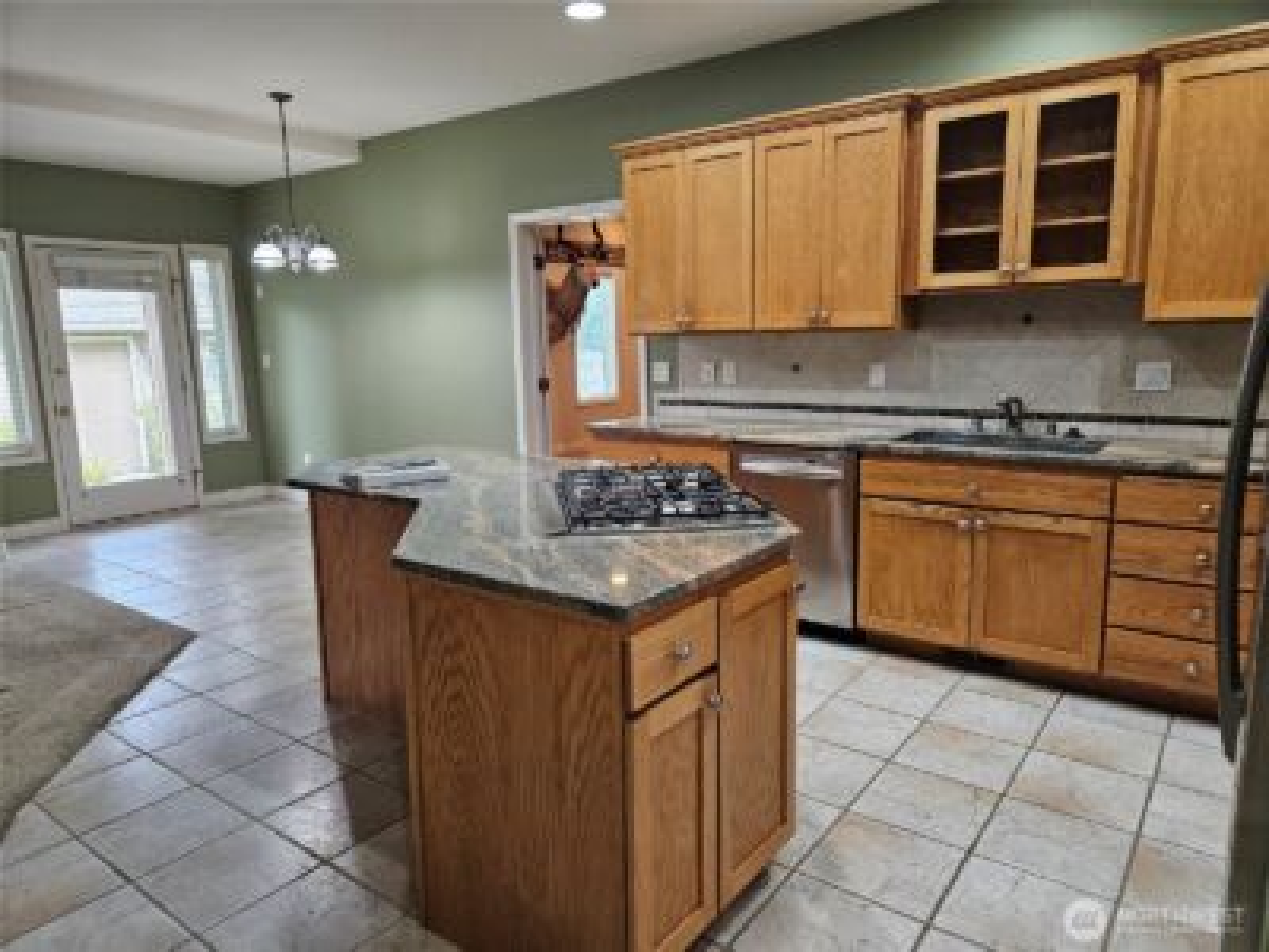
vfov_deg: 58.9
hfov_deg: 73.9
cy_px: 476
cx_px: 634
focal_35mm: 23
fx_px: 843
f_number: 1.8
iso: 320
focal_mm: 5.4
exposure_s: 1/120
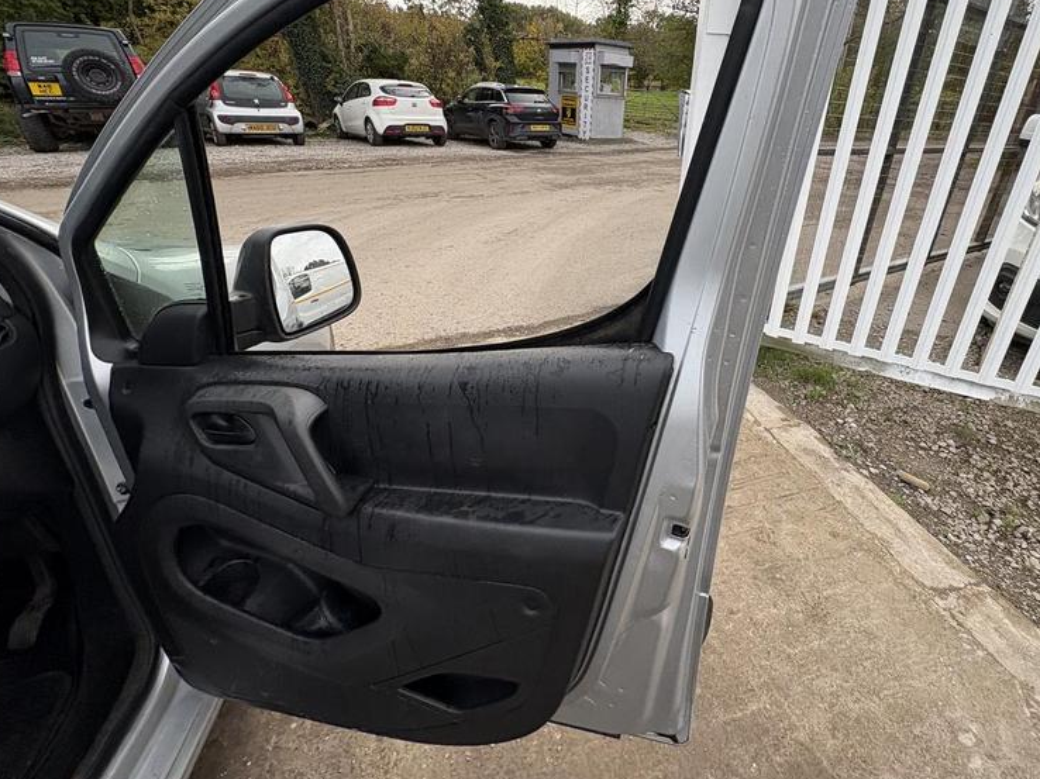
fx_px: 511
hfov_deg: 90.1
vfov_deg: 74.0
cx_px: 612
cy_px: 316
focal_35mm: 17
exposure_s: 1/401
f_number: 2.2
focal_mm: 2.22
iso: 40
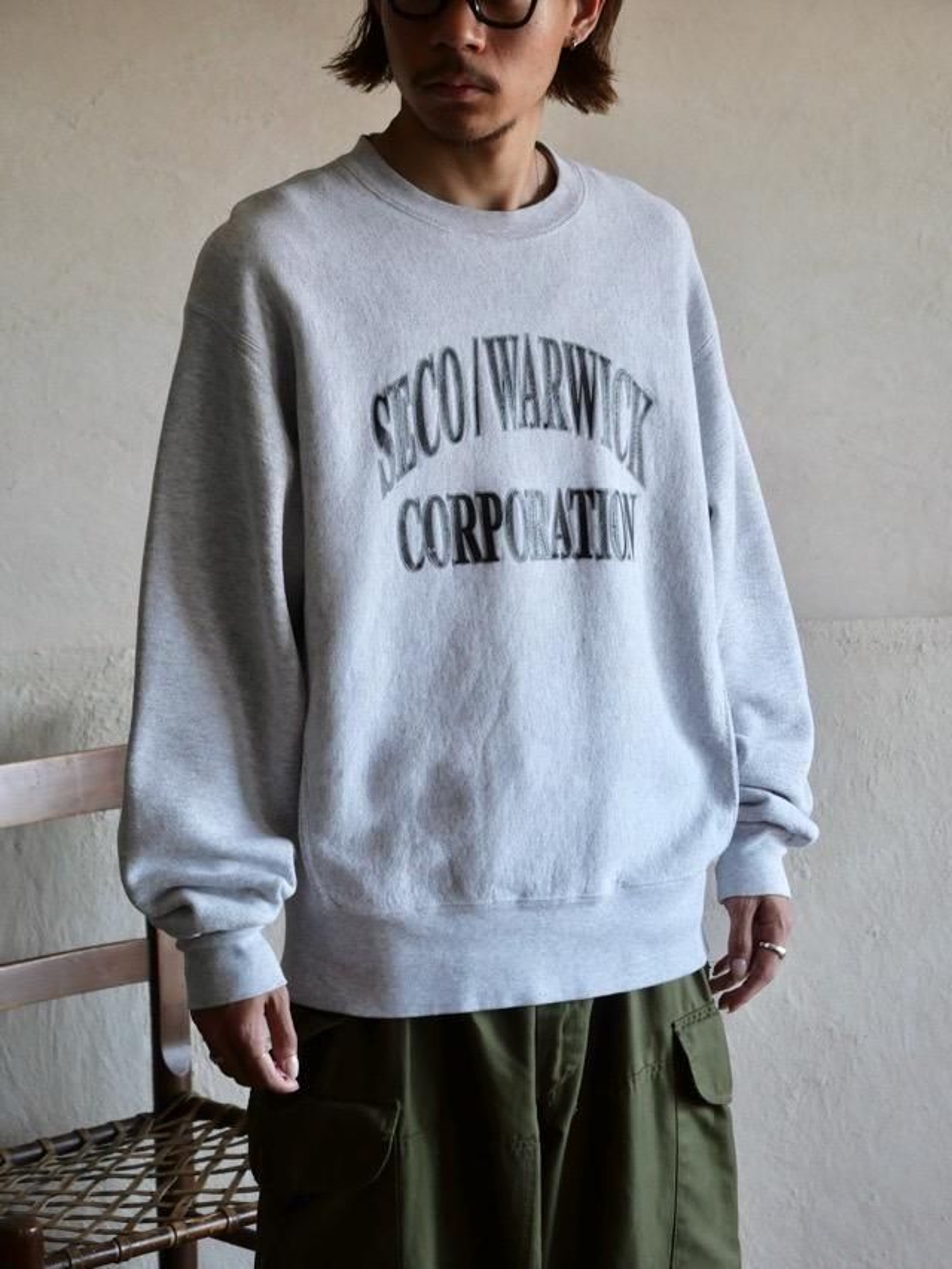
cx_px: 476
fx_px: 3079
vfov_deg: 23.3
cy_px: 634
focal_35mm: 84
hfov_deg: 17.6
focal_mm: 42
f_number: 3.9
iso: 800
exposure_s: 1/100
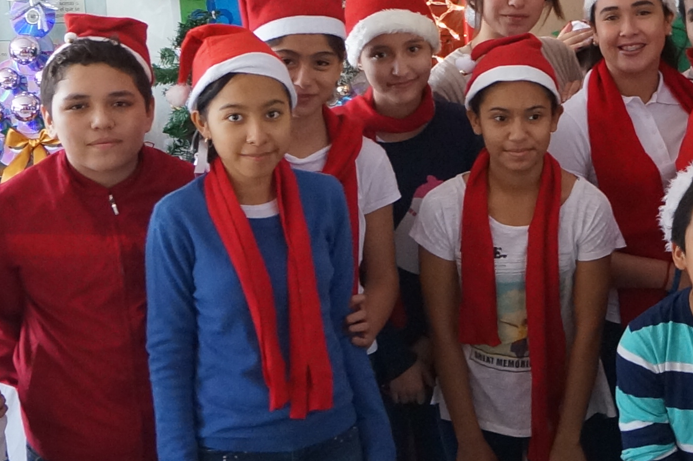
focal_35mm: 112
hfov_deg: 17.0
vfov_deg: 12.2
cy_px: 283
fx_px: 2153
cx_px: 942
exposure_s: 1/60
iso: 1000
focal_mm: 20
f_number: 4
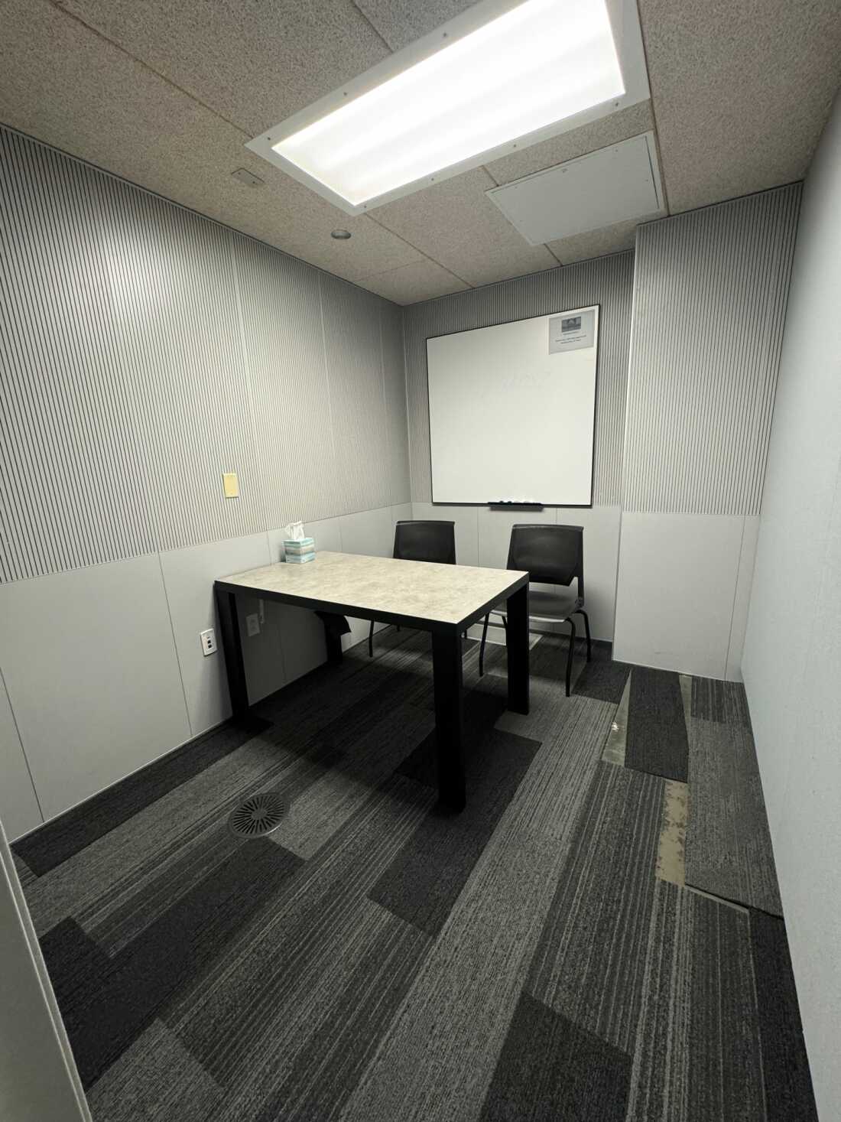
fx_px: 454
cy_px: 561
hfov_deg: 85.7
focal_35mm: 14
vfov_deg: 102.1
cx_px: 420
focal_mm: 2.22
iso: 250
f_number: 2.2
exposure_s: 1/62
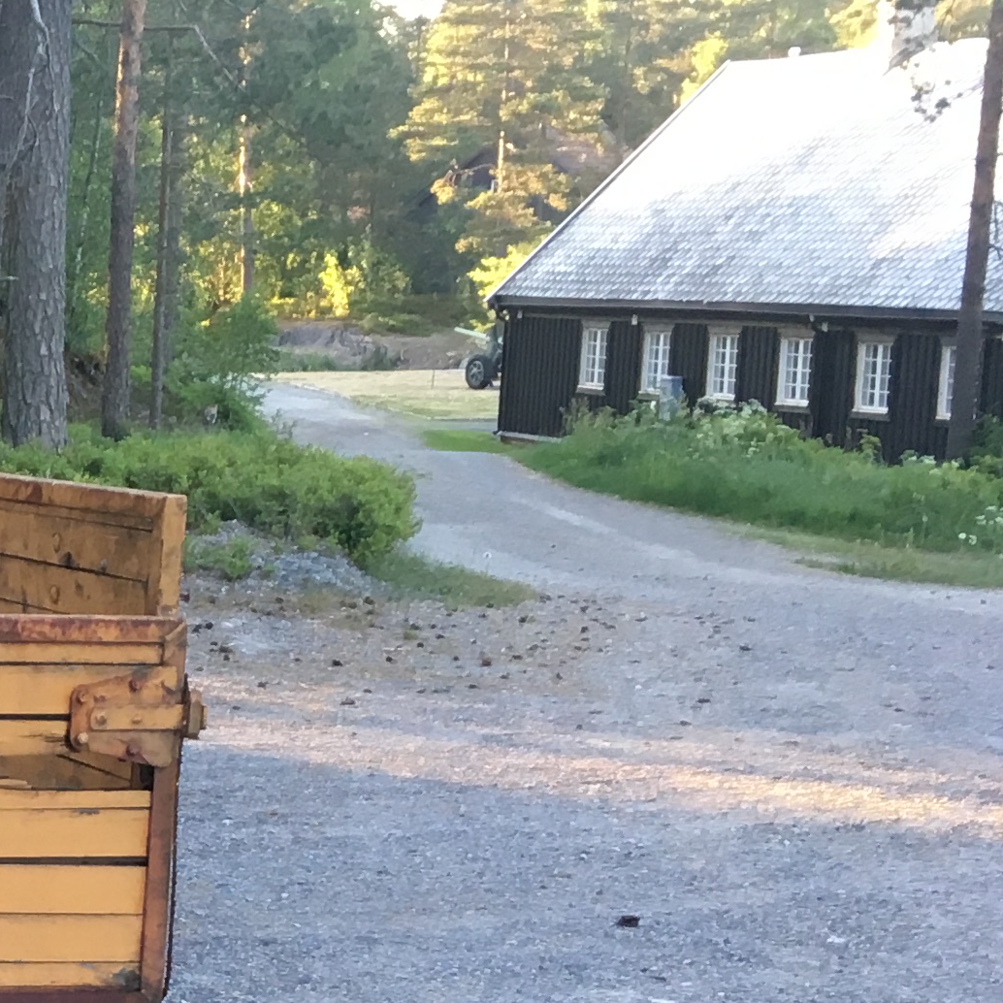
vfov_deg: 17.1
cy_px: 903
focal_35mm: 100
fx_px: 3278
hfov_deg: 14.8
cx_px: -881
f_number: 2.2
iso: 32
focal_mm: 4.15
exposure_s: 1/33
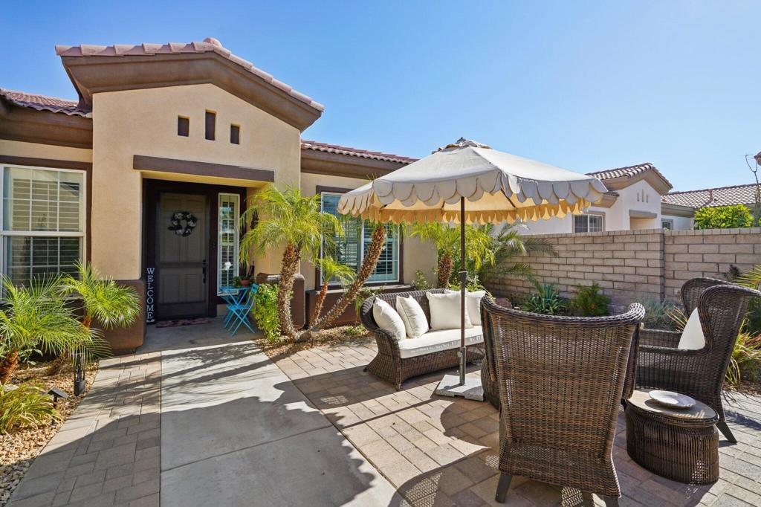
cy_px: 254
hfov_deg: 96.8
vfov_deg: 73.7
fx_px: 338
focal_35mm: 16
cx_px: 380
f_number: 8
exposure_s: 1/200
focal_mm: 16
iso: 100
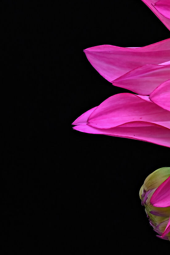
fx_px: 2687
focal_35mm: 379
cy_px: 58
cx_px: 354
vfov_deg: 5.4
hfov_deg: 3.6
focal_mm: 130
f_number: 10
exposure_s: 2
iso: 640
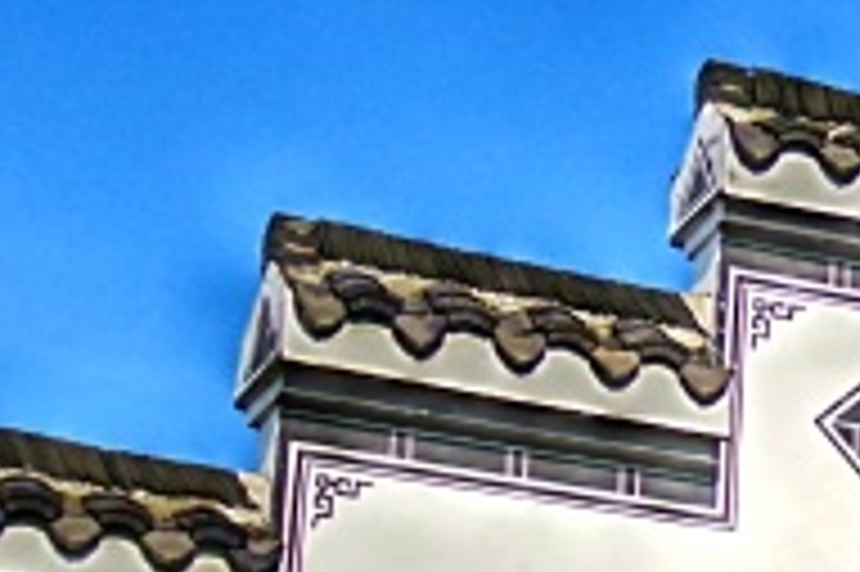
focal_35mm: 226
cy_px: 716
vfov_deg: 6.0
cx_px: 1909
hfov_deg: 8.5
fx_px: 5394
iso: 200
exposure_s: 1/2000
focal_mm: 23.75
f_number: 4
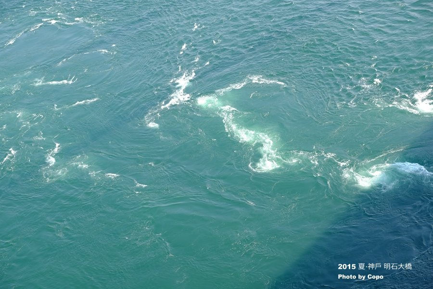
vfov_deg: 18.7
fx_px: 878
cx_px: 216
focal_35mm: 73
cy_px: 144
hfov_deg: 27.7
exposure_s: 1/280
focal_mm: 48.4
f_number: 5.6
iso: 200
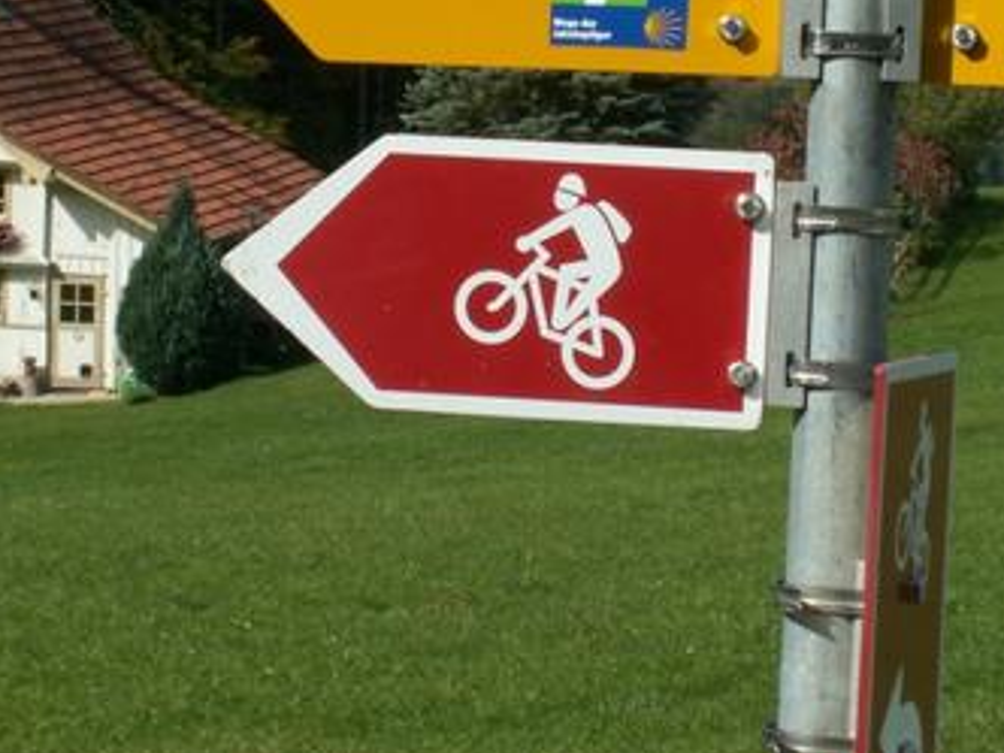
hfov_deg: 14.2
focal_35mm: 139
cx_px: 520
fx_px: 4032
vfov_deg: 10.6
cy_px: 73
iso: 50
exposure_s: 1/200
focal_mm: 11.95
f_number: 7.1
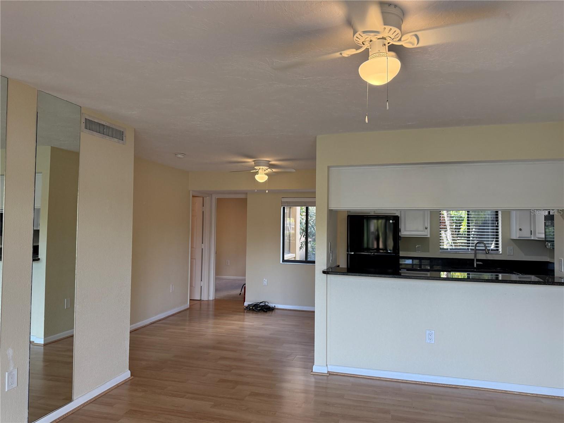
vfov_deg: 56.8
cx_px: 282
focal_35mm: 24
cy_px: 212
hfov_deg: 71.6
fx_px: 391
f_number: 1.78
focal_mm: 6.76
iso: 160
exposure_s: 1/214
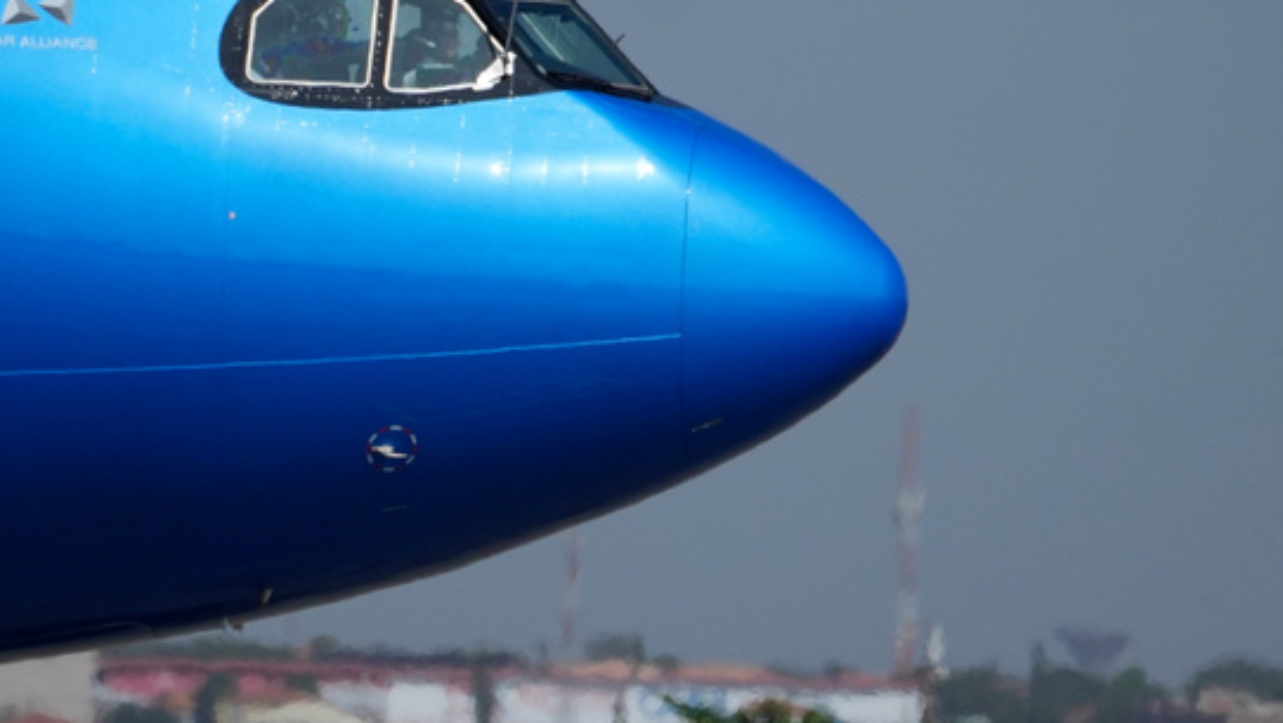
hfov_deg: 1.8
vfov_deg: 1.0
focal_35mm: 1184
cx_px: 465
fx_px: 40298
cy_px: 69
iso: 400
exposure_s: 1/5000
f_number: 5.6
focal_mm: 400
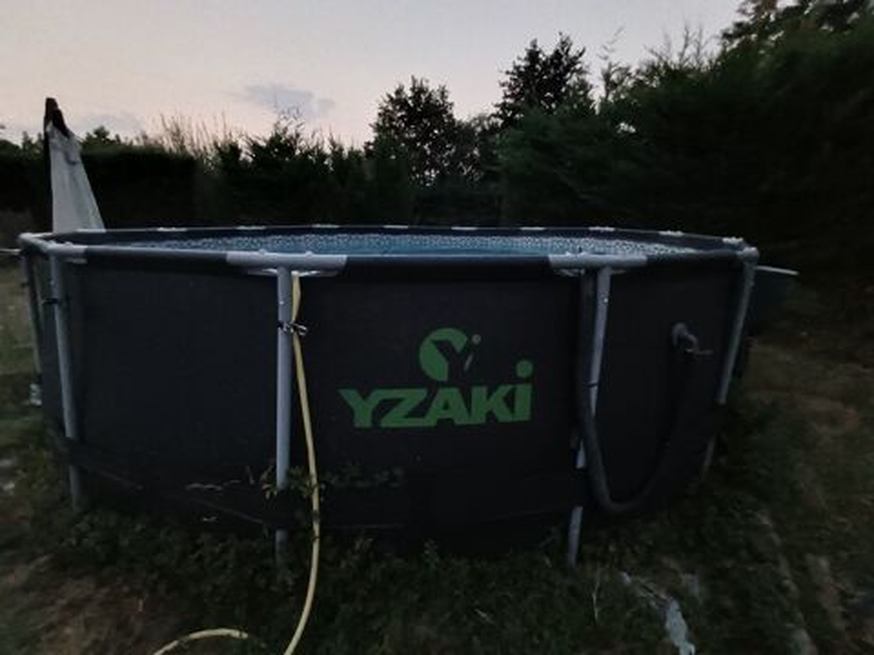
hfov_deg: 94.5
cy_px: 328
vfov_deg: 78.1
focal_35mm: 16
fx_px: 404
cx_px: 437
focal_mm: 1.64
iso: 1600
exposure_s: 1/7.14
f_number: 2.2
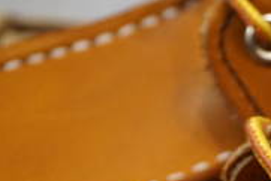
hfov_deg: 9.5
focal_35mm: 207
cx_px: 478
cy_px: 271
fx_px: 1558
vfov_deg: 6.6
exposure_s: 1/40
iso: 3200
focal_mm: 39
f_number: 5.6
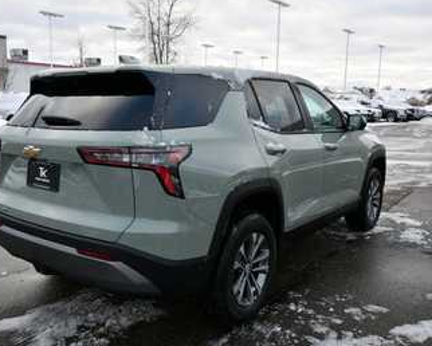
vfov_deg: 42.3
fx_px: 448
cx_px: 185
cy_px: 171
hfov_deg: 51.3
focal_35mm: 35
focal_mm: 20
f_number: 6.3
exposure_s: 1/250
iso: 200
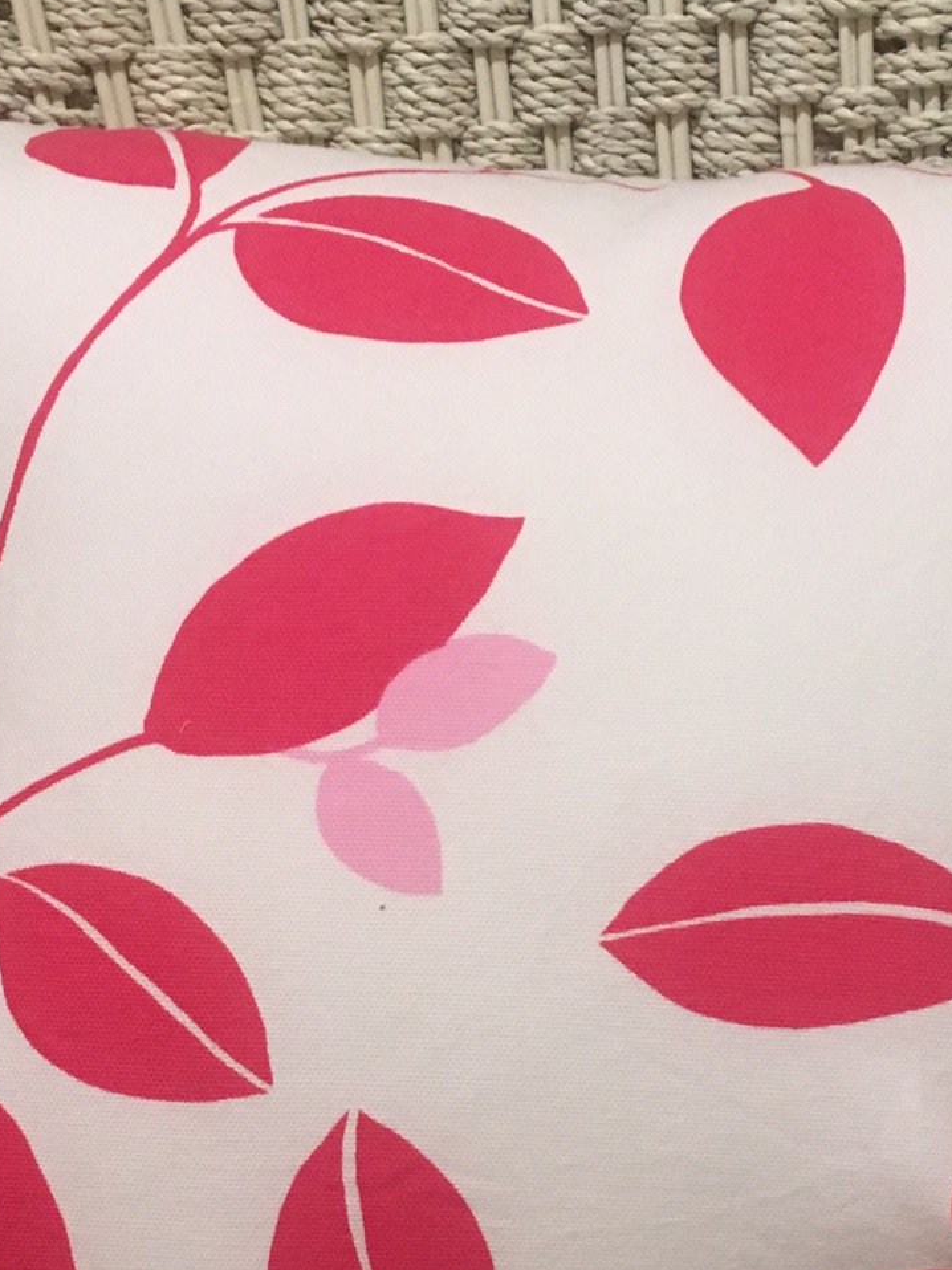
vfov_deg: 30.9
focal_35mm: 62
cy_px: 858
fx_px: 2274
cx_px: 619
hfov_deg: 23.6
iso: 160
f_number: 2.2
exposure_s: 1/33
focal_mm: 4.15
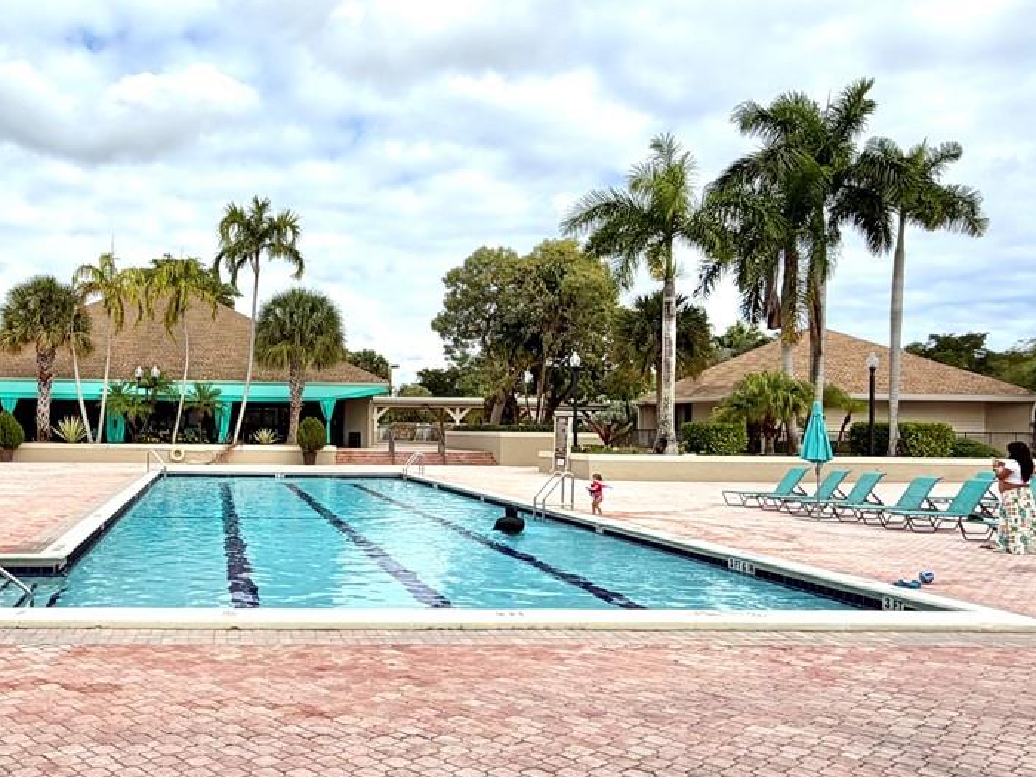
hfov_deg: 54.2
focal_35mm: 32
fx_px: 958
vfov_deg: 44.1
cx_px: 259
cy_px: 429
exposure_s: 1/1050
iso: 20
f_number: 2.2
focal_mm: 2.22
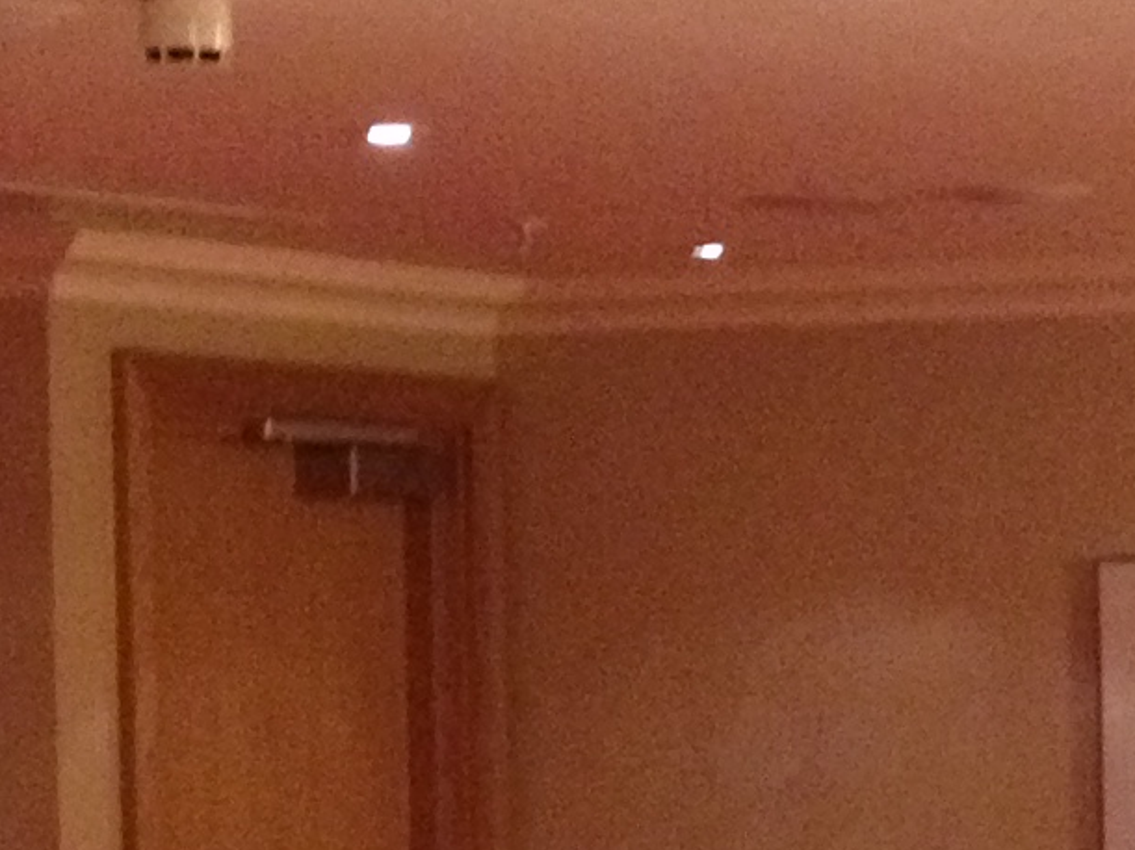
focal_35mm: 187
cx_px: 1007
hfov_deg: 10.5
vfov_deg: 7.8
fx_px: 6130
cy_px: 1099
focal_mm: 4.28
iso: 320
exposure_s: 1/20
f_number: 2.4
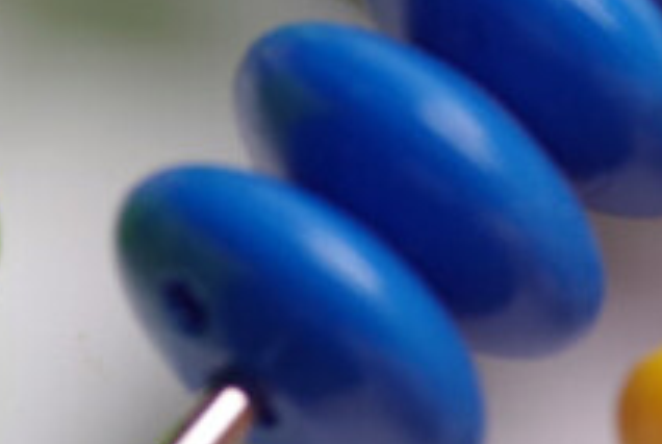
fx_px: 10422
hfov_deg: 3.6
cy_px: -386
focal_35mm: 566
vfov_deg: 2.4
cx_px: 1227
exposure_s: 1/160
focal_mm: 100
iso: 400
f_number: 7.1
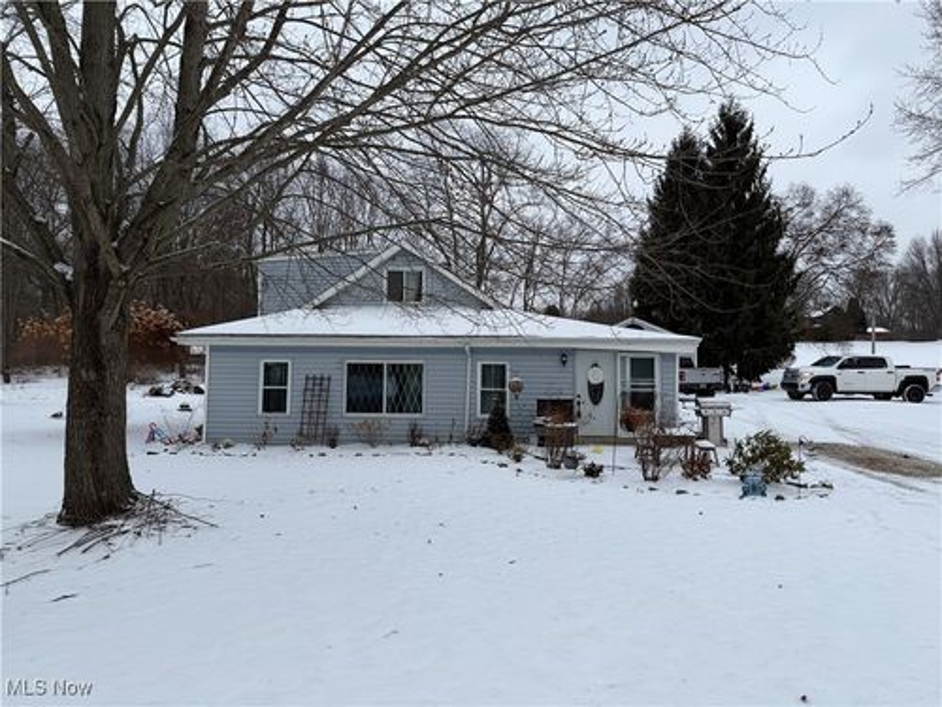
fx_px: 653
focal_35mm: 24
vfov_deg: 56.8
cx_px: 471
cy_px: 354
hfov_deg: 71.6
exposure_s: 1/1005
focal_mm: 6.76
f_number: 1.78
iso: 80
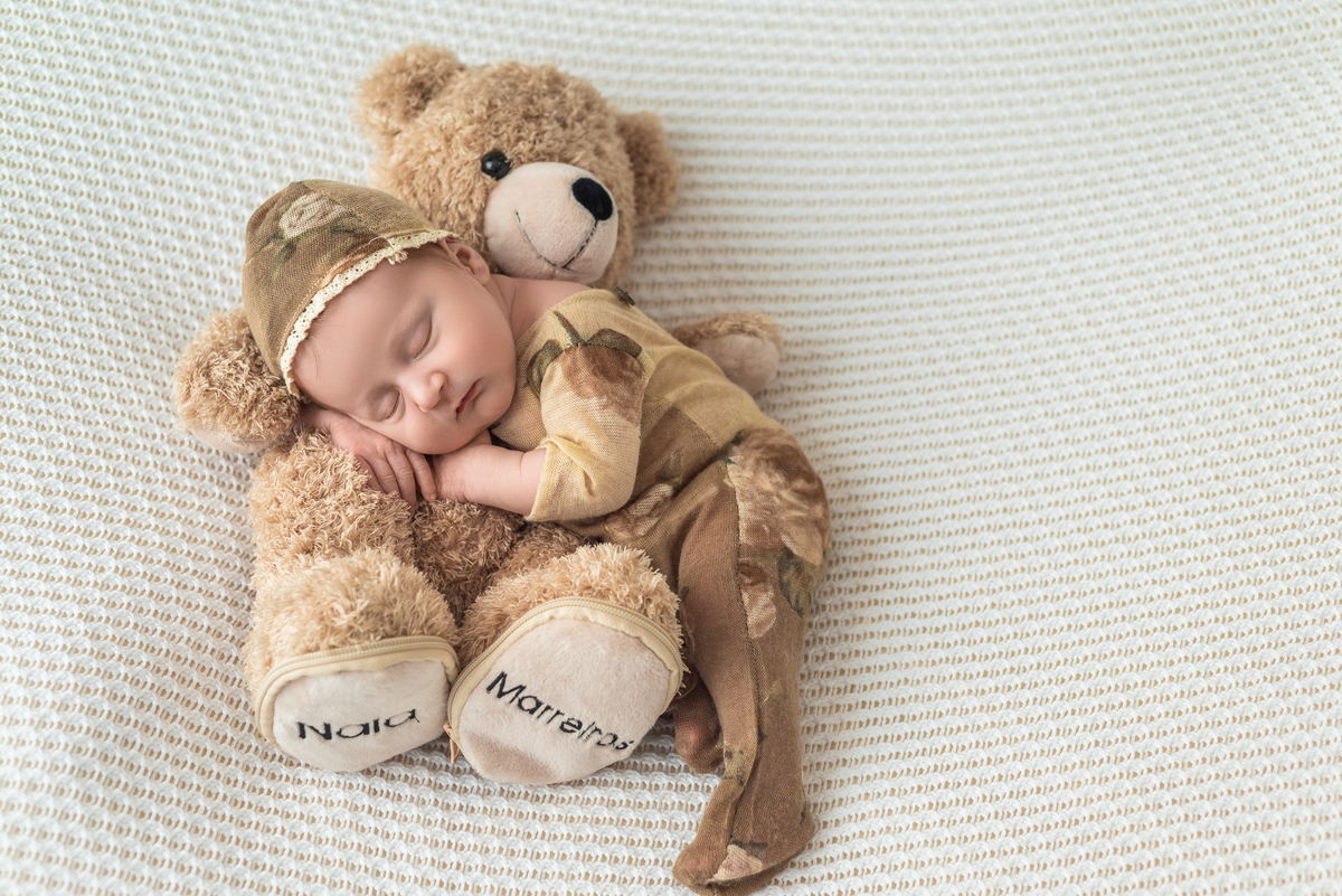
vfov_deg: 27.0
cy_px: 448
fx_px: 1864
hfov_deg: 39.6
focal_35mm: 50
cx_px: 671
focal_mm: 50
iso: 100
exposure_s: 1/250
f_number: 3.5
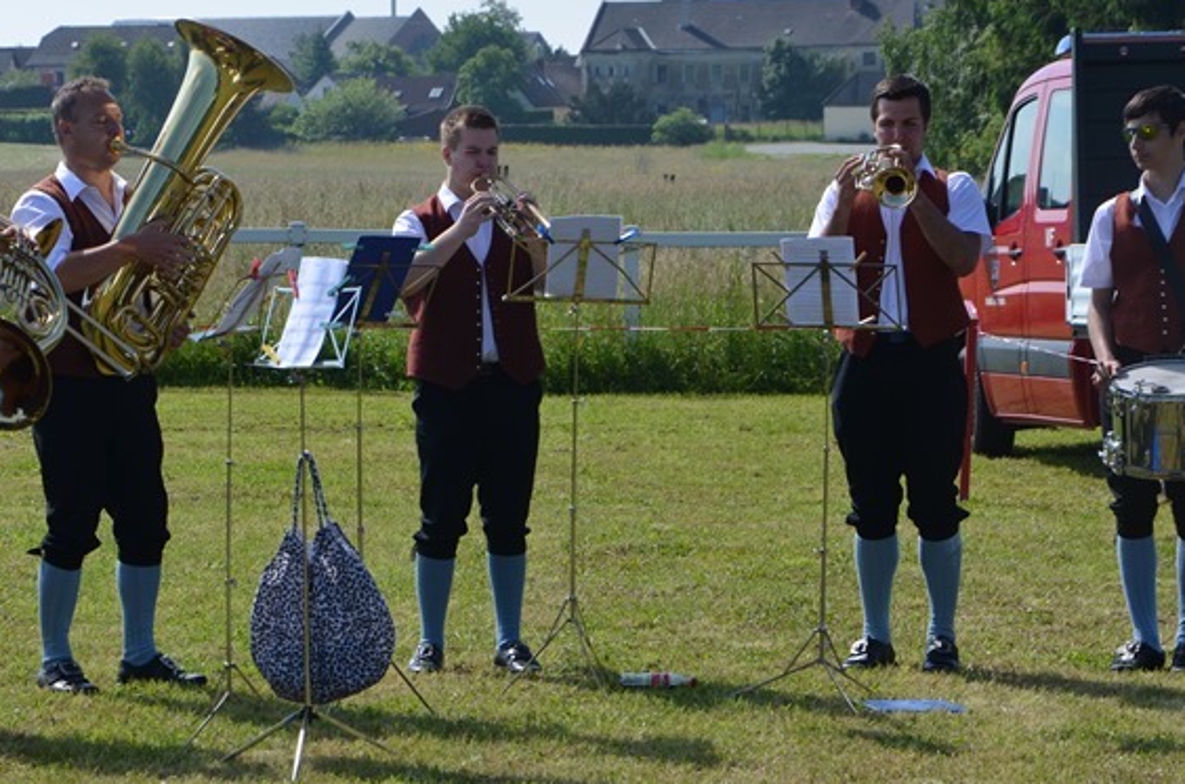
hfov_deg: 13.8
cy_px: 437
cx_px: 477
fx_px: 4892
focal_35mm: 149
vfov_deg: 9.2
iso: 100
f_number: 8
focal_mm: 70
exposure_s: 1/250
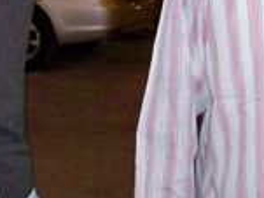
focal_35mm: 140
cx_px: 93
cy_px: -37
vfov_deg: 10.4
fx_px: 1067
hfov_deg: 14.1
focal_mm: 5.85
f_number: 2.8
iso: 200
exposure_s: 1/30
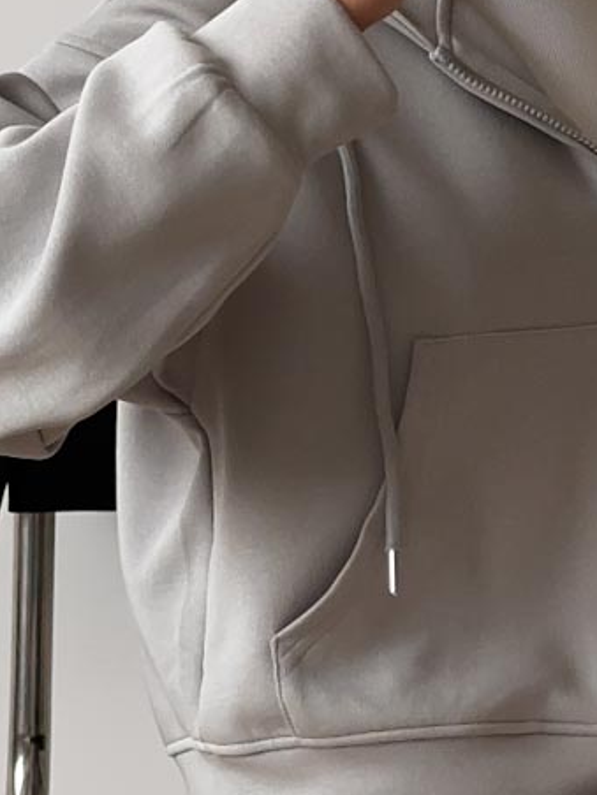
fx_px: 3909
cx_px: 604
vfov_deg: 11.6
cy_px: 232
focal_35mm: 170
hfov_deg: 8.7
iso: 80
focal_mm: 6.86
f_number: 1.8
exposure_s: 1/170
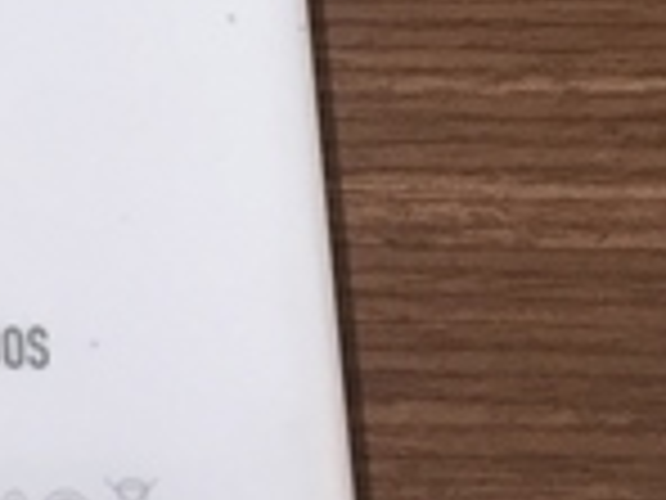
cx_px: -378
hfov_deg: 14.5
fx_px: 2405
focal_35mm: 125
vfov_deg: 11.3
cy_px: -270
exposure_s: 1/33
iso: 50
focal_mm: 4.15
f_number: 2.2
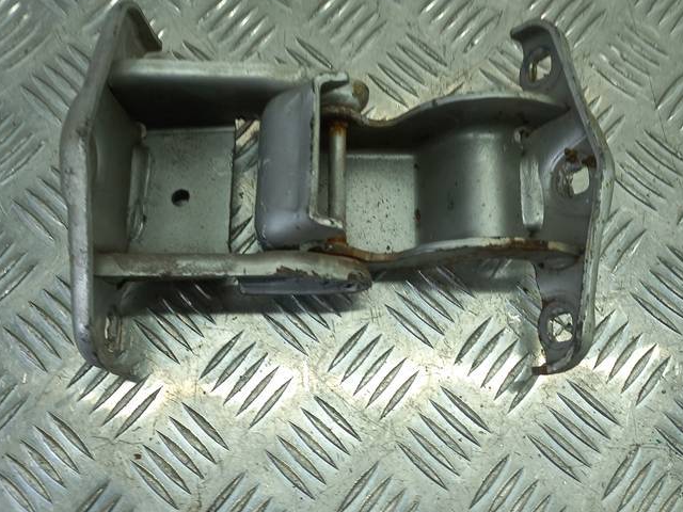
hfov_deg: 46.8
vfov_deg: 35.8
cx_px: 352
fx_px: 789
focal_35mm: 40
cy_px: 205
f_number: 1.8
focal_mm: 4.6
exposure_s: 1/50
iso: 40
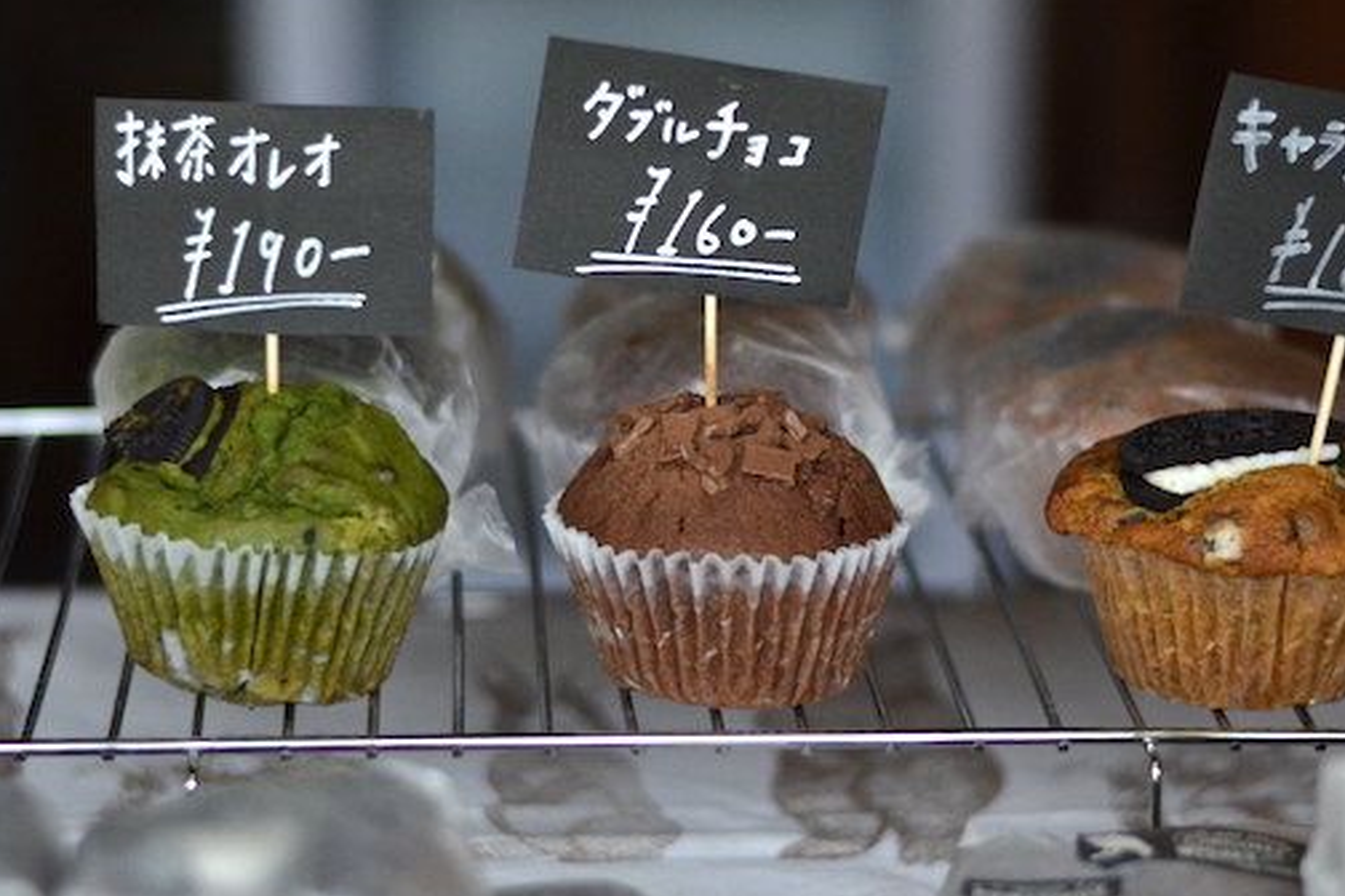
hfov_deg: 19.1
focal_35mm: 107
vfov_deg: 12.8
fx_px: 3997
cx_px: 694
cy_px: 359
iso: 1600
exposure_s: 1/1250
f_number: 1.8
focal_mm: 50
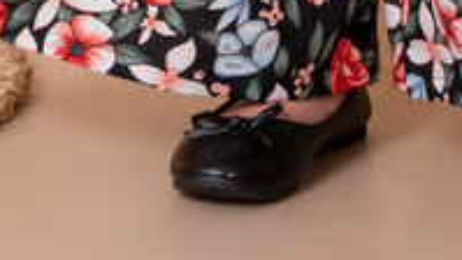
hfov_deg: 6.6
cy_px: -859
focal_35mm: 327
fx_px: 4006
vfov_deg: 3.5
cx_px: 216
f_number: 13
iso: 320
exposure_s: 1/160
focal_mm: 62
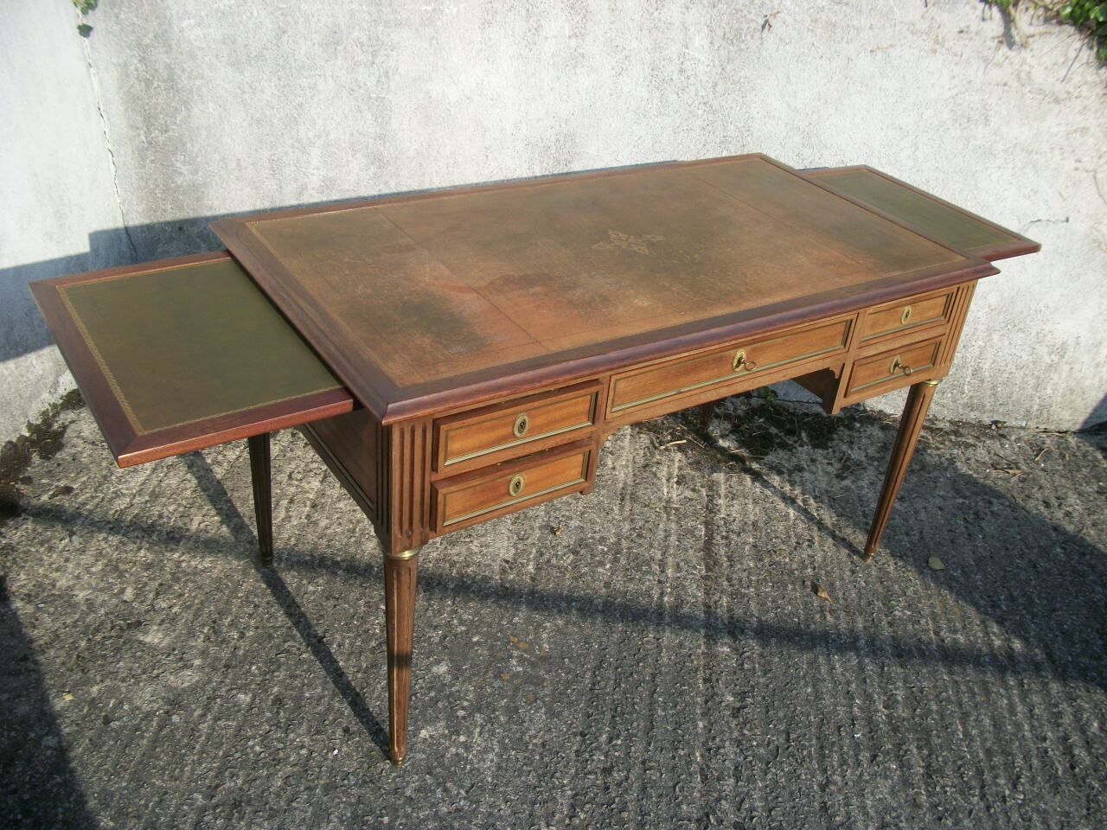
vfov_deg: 44.2
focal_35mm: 32
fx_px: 1023
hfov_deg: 56.8
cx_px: 554
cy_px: 415
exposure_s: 1/125
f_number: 8.8
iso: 80
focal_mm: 5.7
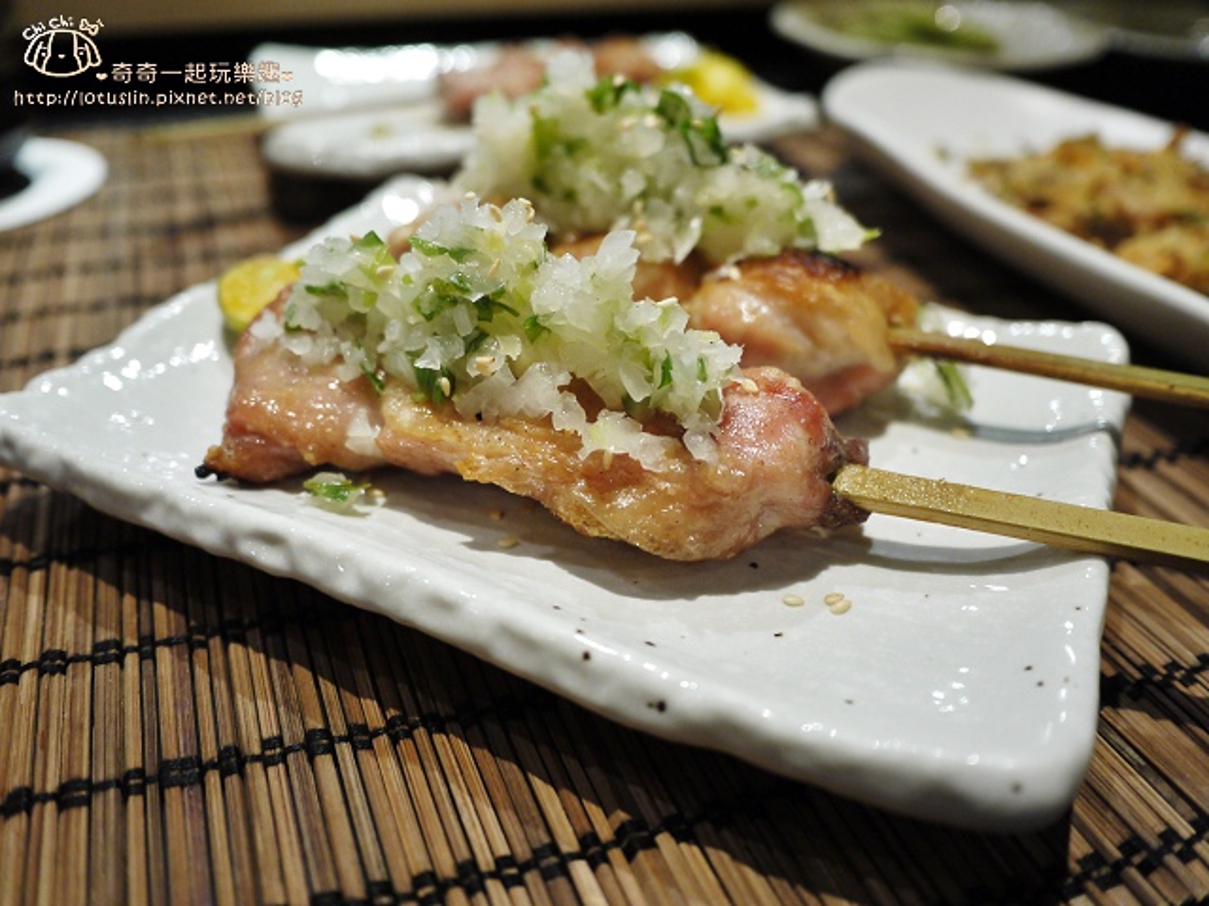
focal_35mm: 28
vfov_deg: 49.7
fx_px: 978
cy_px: 453
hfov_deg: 63.4
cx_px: 604
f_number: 2.5
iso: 400
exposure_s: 1/25
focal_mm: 14
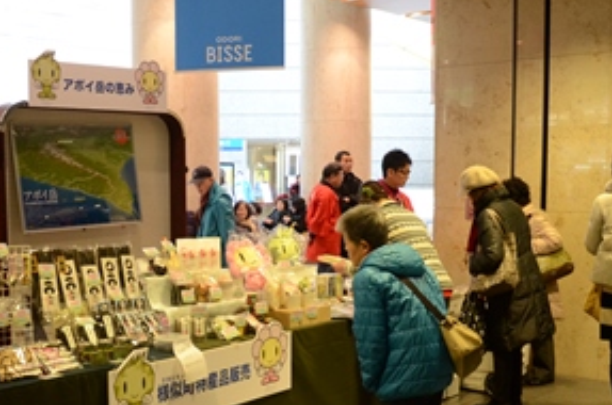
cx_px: 196
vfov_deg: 28.3
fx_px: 797
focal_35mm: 47
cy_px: 278
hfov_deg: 41.4
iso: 1600
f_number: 3.5
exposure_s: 1/60
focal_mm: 18
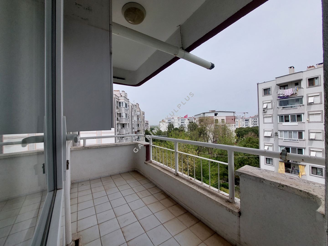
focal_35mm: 13
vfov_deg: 89.9
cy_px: 123
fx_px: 123
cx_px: 164
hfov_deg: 106.2
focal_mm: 1.74
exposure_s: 1/1719
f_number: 2.2
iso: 40
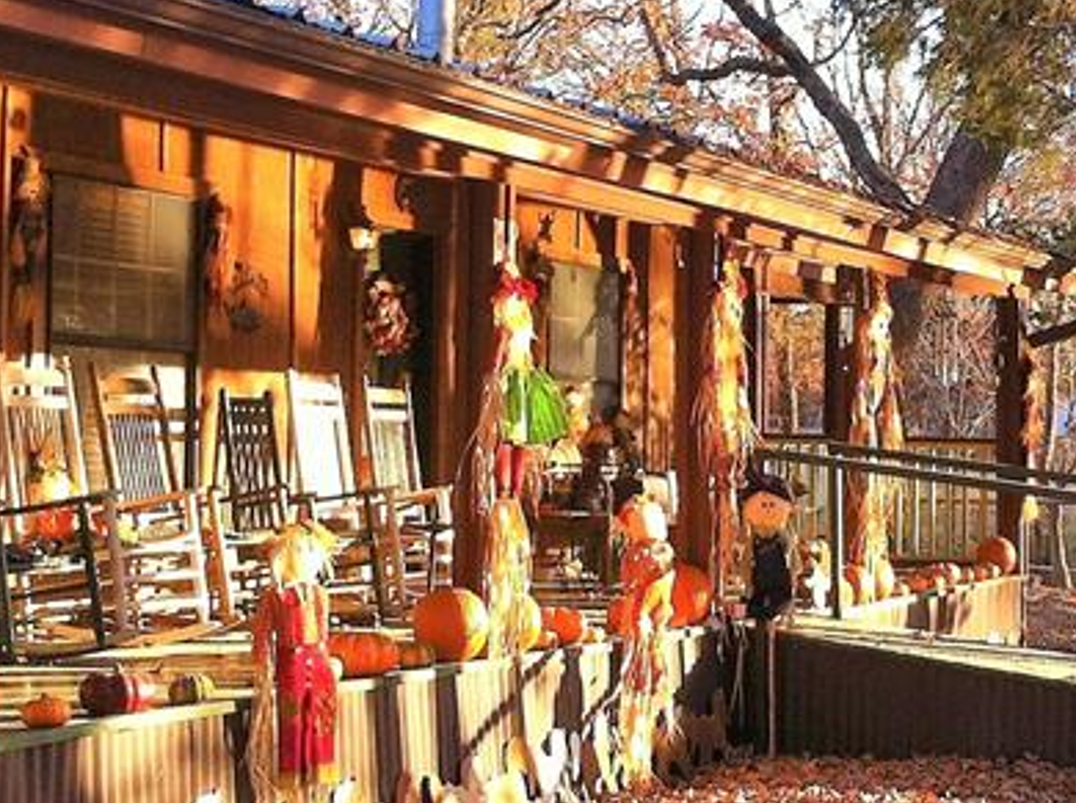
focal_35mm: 92
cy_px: 268
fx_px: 2854
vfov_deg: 16.0
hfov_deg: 21.2
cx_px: 803
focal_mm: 3.85
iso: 80
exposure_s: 1/175
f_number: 2.8
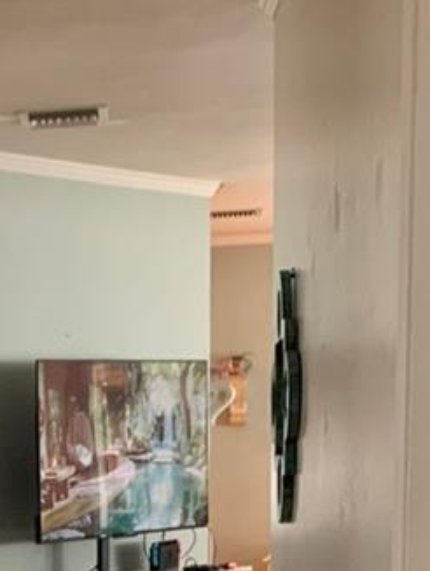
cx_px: -225
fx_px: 2017
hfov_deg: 11.6
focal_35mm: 122
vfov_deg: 14.8
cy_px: 894
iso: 200
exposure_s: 1/60
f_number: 1.8
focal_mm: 4.25
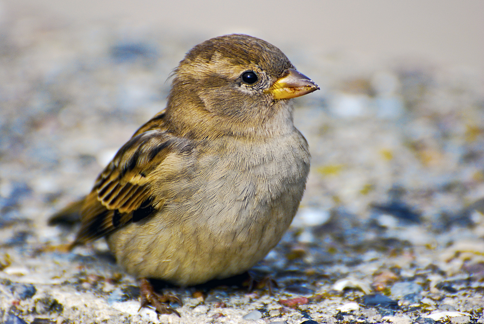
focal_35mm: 450
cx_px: 242
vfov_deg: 3.1
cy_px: 162
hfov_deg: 4.6
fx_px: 6058
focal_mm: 300
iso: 400
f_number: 6.3
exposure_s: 1/800
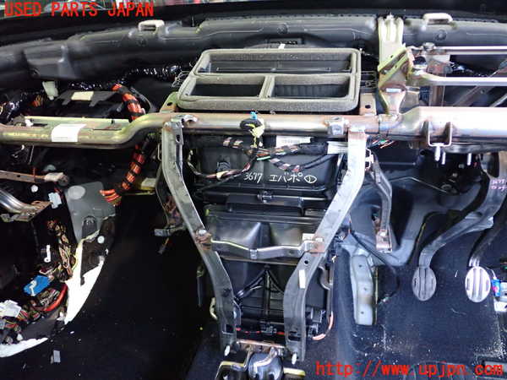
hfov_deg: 60.0
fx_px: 439
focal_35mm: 30
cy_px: 190
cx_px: 254
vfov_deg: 46.8
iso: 800
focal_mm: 5.4
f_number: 2.3
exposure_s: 1/30
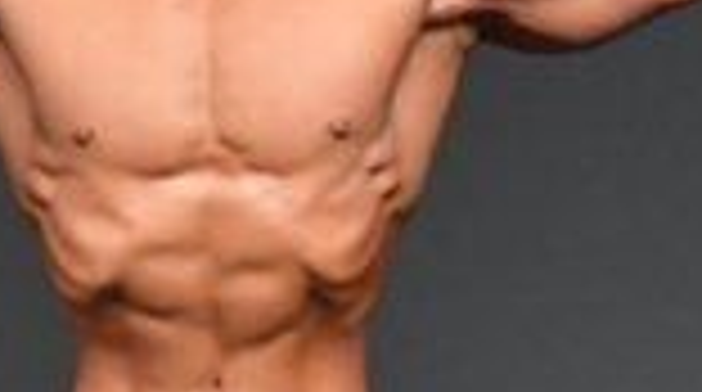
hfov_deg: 1.2
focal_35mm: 1800
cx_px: 740
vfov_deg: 0.7
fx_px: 33437
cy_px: 563
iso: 4000
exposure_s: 1/400
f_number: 5.6
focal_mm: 230
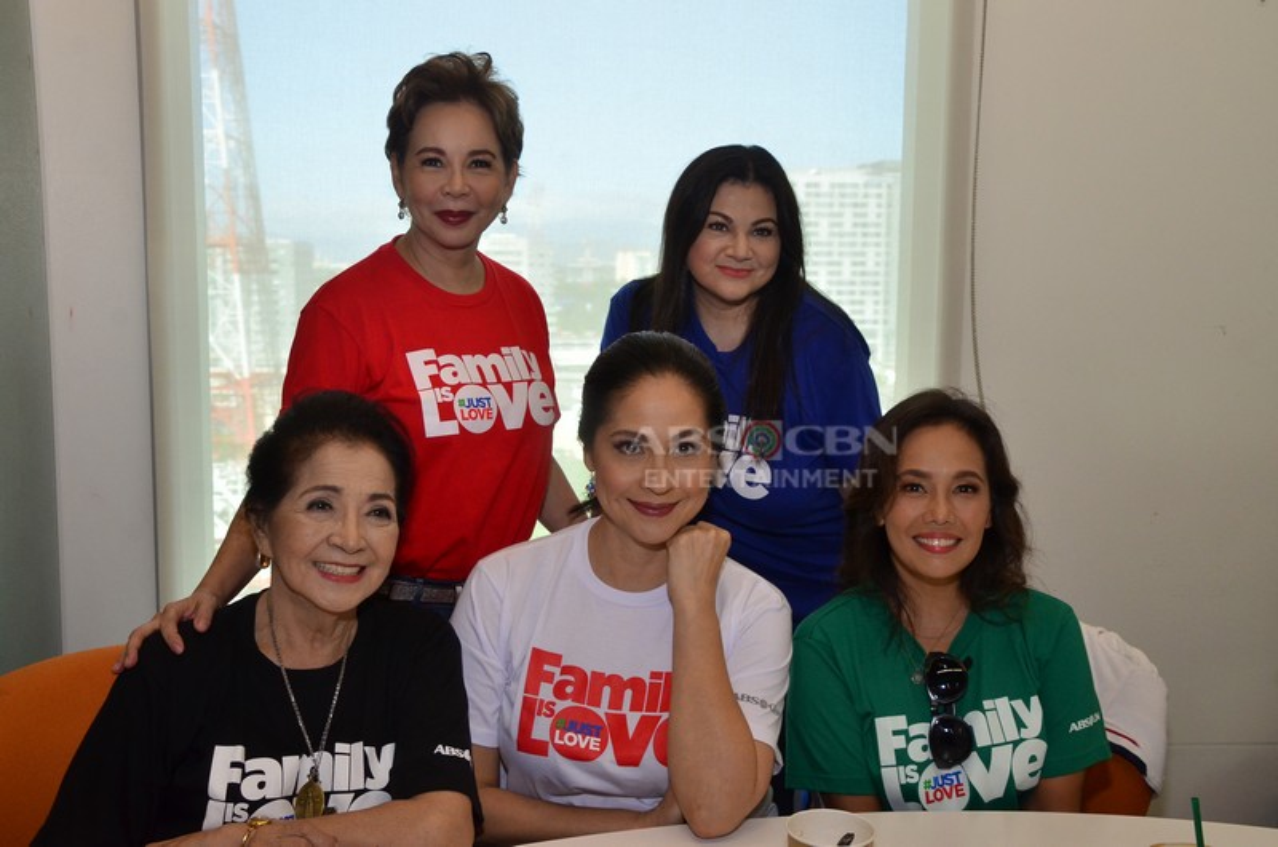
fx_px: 1275
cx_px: 639
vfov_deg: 36.7
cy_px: 424
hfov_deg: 53.2
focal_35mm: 36
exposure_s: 1/80
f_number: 7.1
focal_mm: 24
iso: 1000
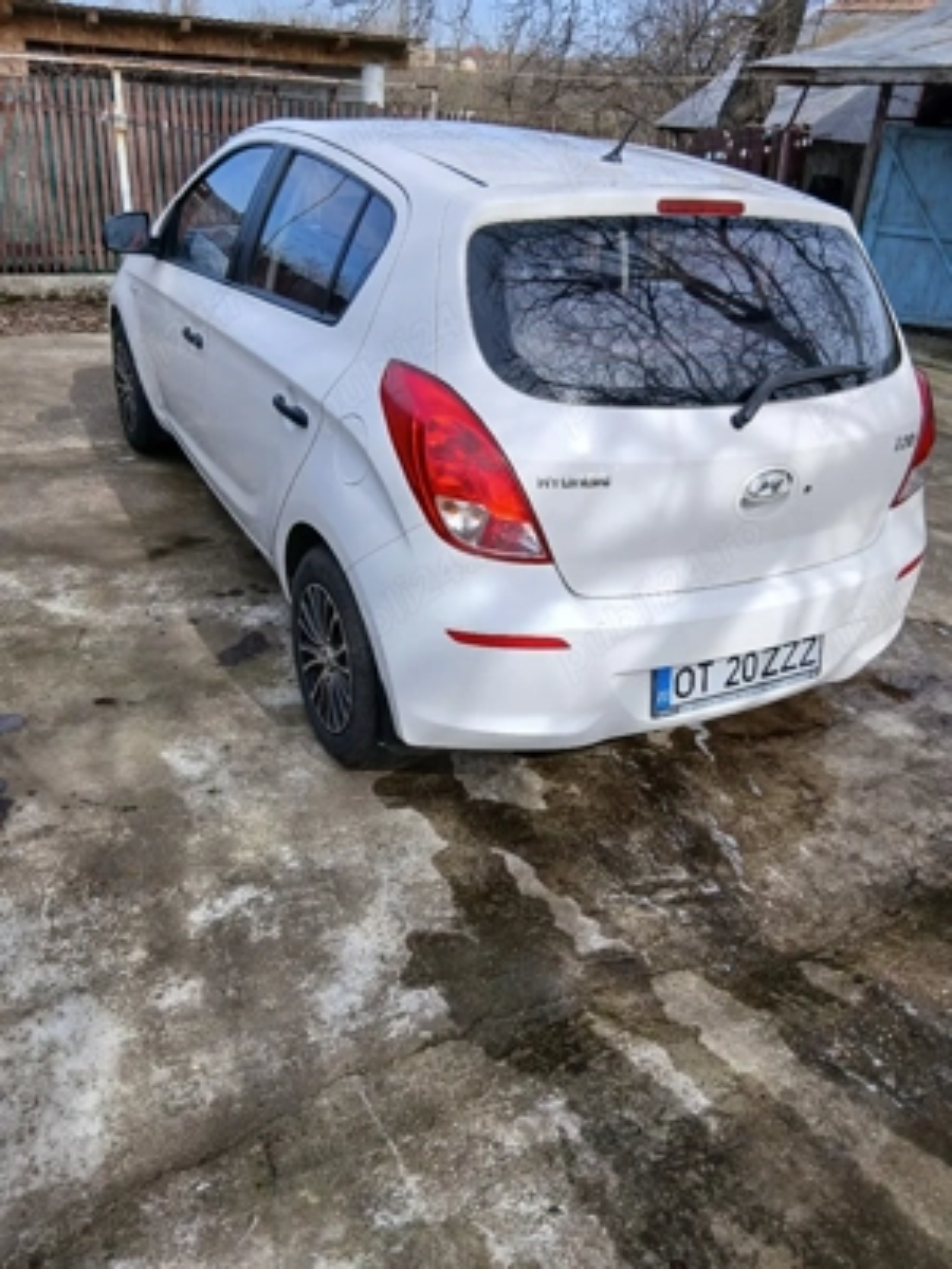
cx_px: 476
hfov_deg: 53.1
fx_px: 953
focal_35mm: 26
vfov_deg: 67.3
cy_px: 634
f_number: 1.8
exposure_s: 1/400
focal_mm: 3.98
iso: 20
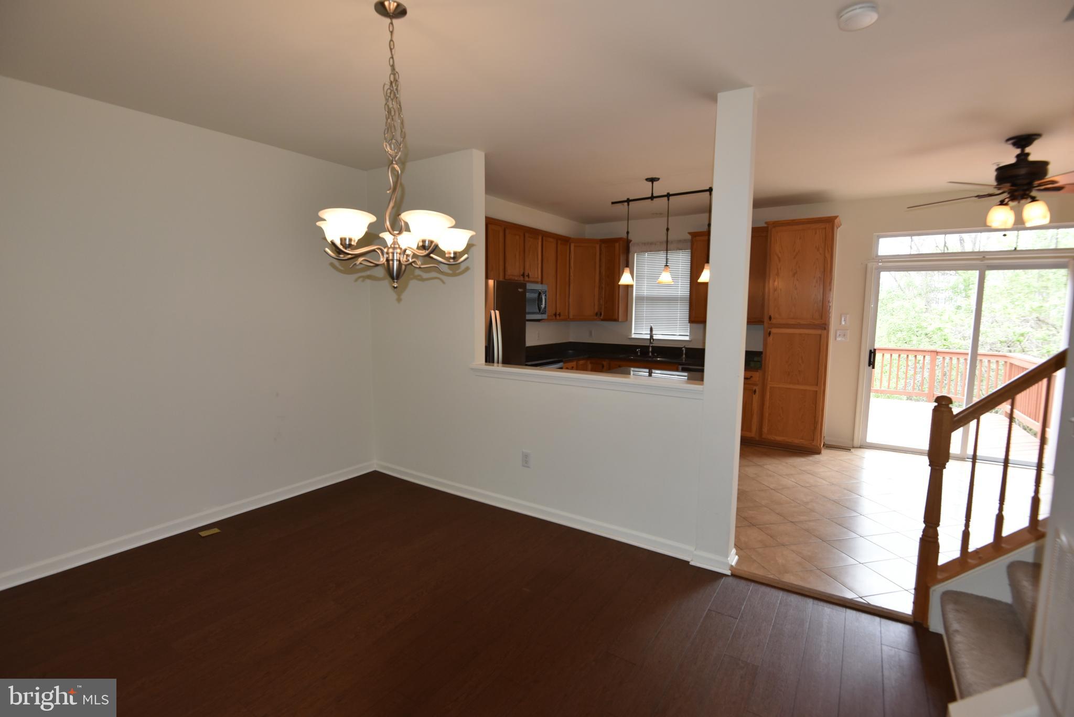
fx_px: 477
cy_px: 358
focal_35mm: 16
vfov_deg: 73.8
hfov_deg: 96.7
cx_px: 537
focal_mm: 16
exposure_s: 1/125
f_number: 5.6
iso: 800
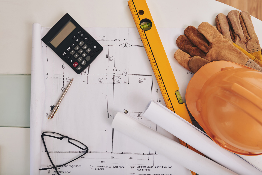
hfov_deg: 54.4
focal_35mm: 35
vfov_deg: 37.9
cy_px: 88
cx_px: 131
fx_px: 255
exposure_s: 1/250
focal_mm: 35
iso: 200
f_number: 4
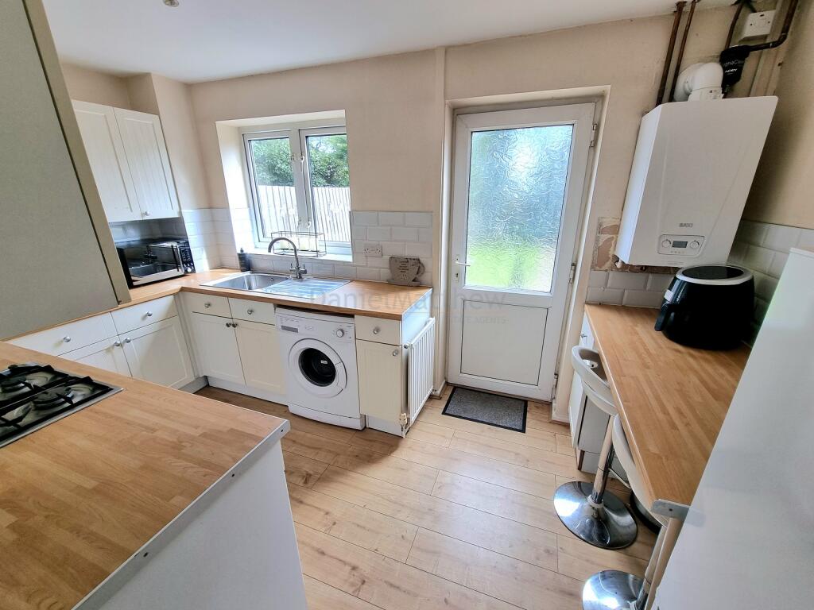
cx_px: 407
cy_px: 305
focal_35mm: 13
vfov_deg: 89.9
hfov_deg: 106.2
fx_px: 306
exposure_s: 1/125
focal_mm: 2.2
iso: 50
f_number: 2.2
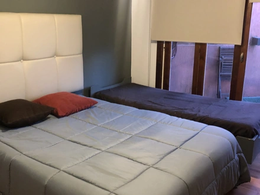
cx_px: 130
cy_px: 98
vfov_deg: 49.7
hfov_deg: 63.4
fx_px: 210
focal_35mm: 28
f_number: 1.8
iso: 100
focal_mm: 3.99
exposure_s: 1/11
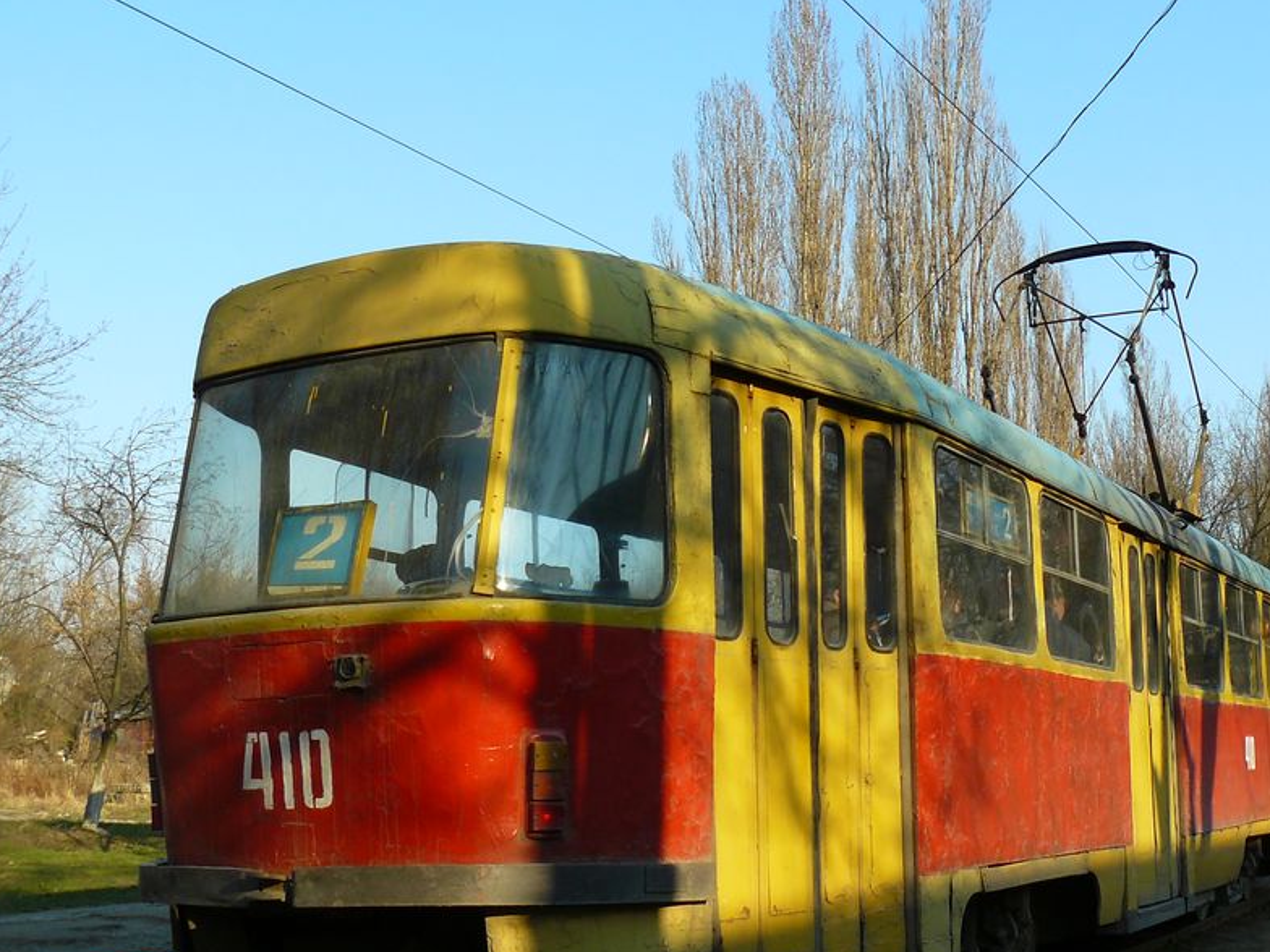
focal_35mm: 47
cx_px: 711
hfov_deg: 40.4
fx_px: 1724
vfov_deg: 30.9
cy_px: 529
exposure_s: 1/400
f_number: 3.6
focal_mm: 6
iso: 100
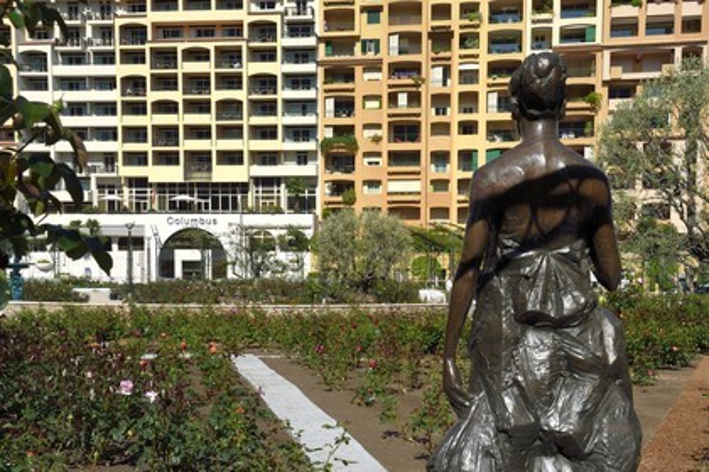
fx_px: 748
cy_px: 236
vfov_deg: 35.1
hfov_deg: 50.7
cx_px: 354
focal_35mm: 38
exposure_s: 1/125
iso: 200
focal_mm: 38
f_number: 18
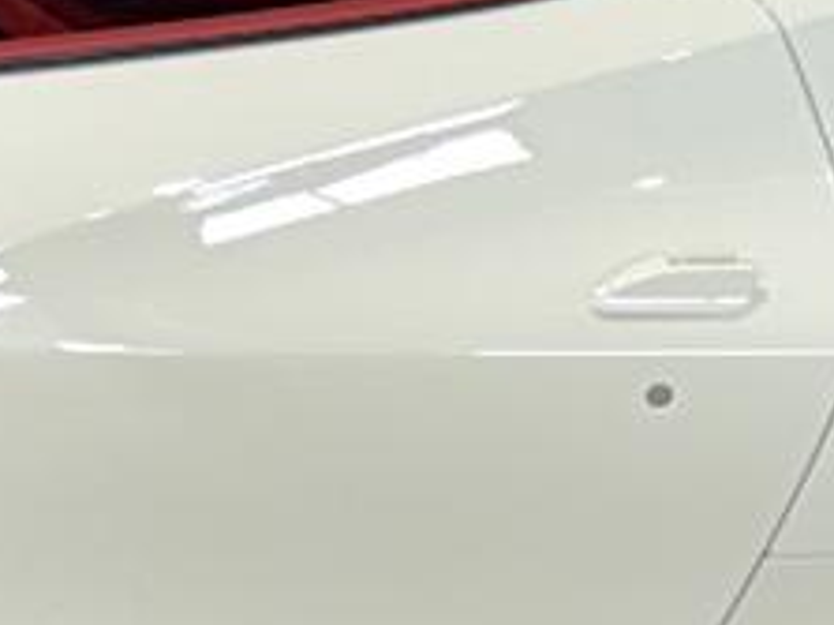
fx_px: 3323
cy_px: 94
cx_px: 273
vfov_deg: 10.7
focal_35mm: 138
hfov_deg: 14.3
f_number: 1.78
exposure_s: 1/85
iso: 50
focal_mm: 6.76
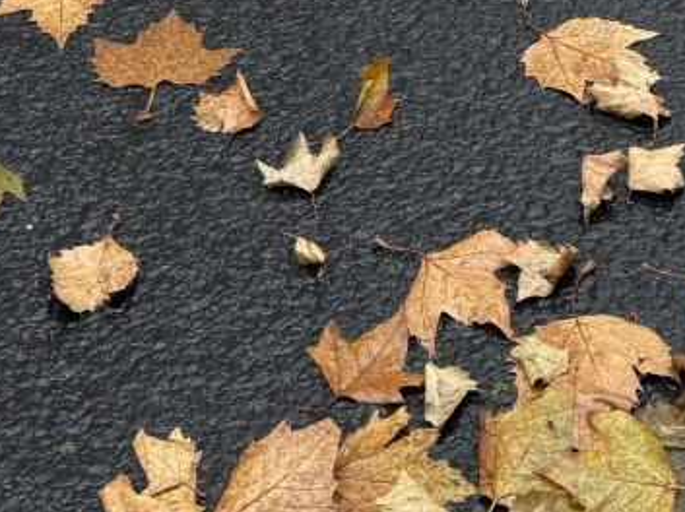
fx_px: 1937
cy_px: -727
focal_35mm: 98
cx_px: 477
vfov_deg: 12.0
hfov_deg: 20.0
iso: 100
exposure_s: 1/251
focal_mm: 6.76
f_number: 1.78
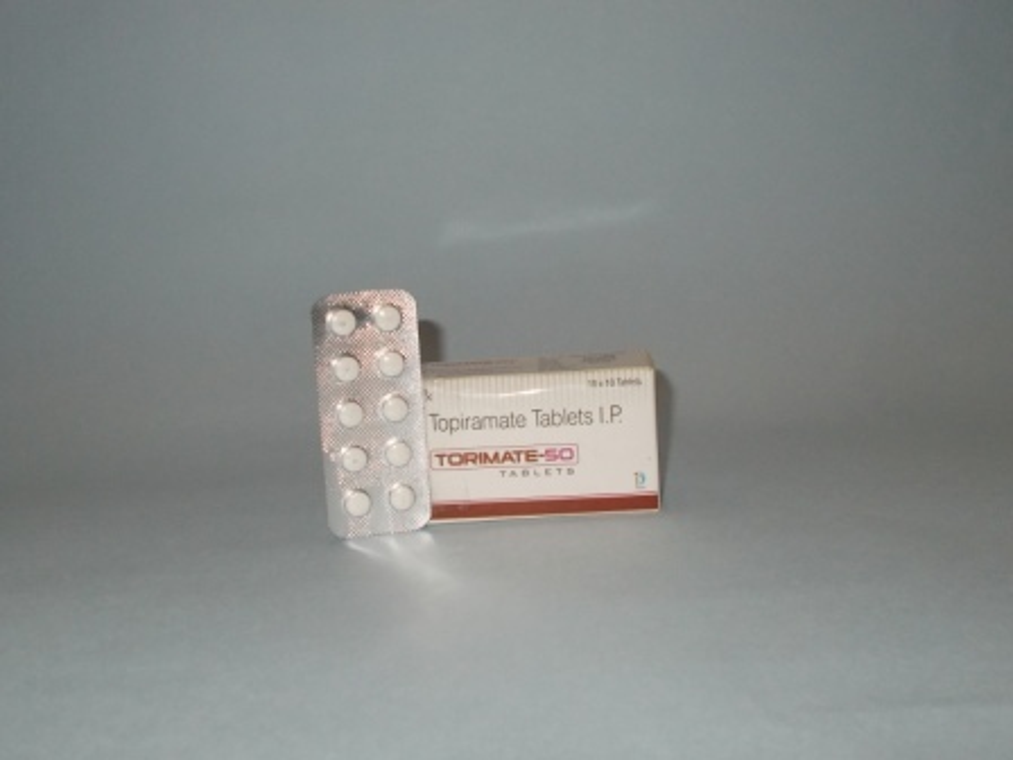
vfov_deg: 36.8
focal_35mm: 39
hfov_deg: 47.9
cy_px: 380
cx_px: 506
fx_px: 1141
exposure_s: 1/30
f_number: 3.9
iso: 200
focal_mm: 6.9
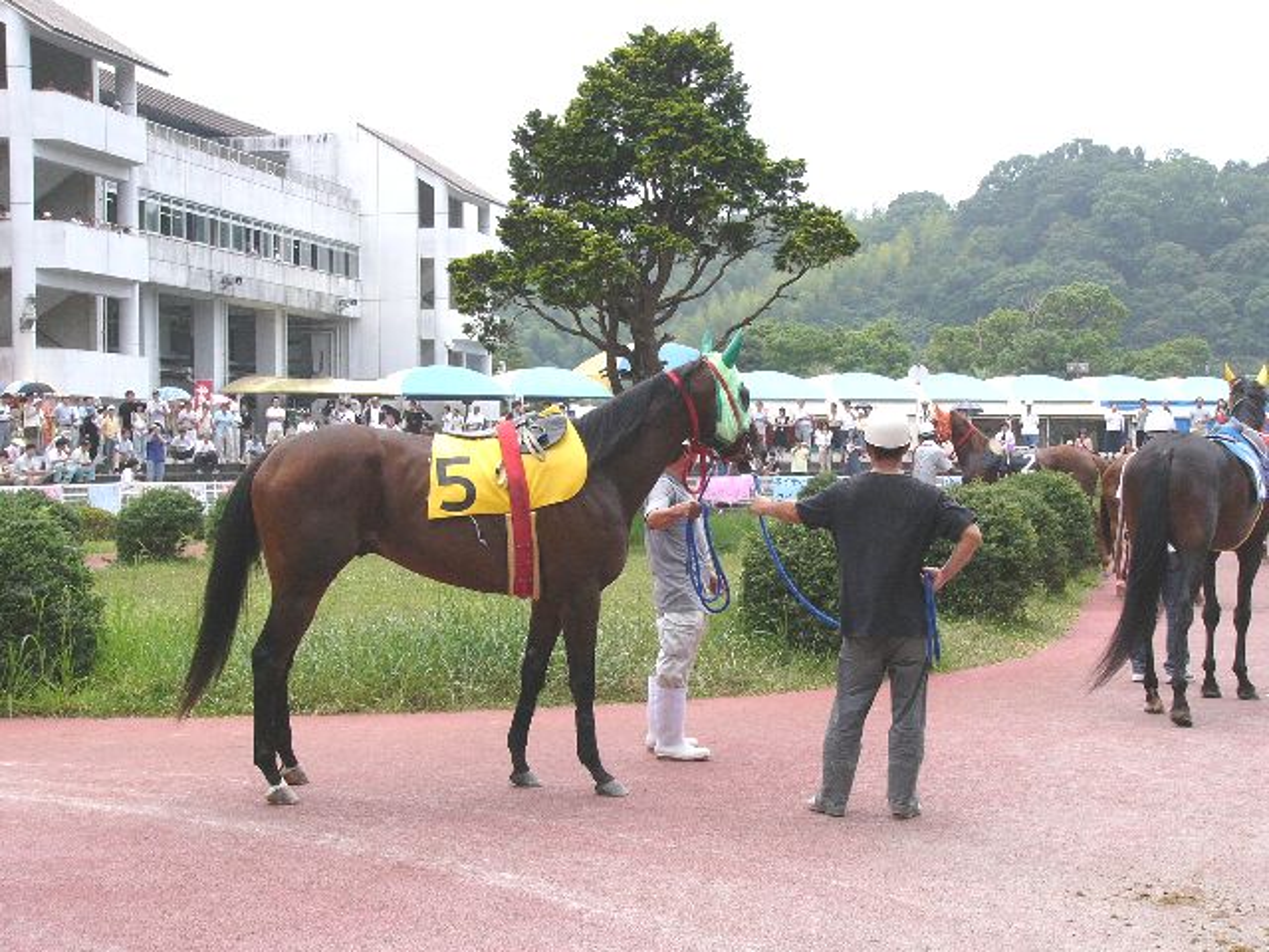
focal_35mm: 36
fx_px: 1320
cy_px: 476
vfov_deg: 39.7
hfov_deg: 51.4
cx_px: 634
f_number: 5.6
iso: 100
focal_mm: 6
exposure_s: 1/500
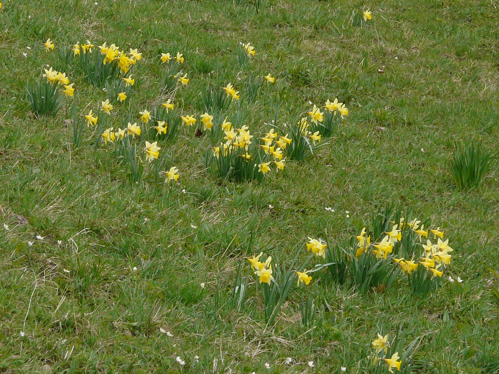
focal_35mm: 230
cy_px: 187
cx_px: 250
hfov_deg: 8.6
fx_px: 3316
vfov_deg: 6.5
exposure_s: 1/250
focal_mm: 23.7
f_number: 5.6
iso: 100
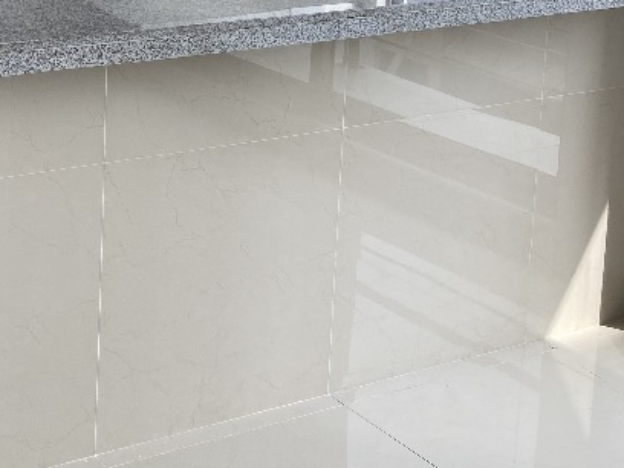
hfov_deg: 25.8
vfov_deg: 20.2
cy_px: -98
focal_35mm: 68
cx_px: -109
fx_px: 1226
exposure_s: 1/267
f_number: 1.8
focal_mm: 4.25
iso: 32
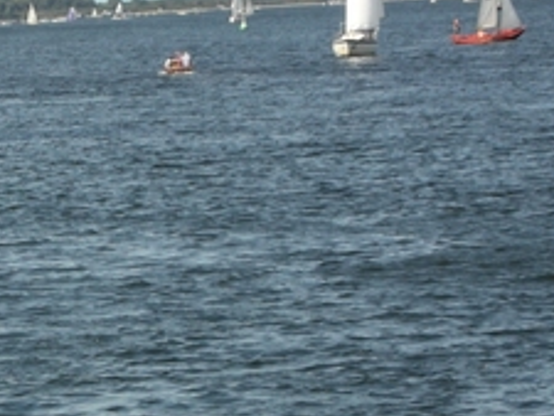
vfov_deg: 5.3
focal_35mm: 280
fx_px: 4484
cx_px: -5
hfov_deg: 7.0
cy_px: 318
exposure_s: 1/211
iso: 50
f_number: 5.4
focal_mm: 17.4
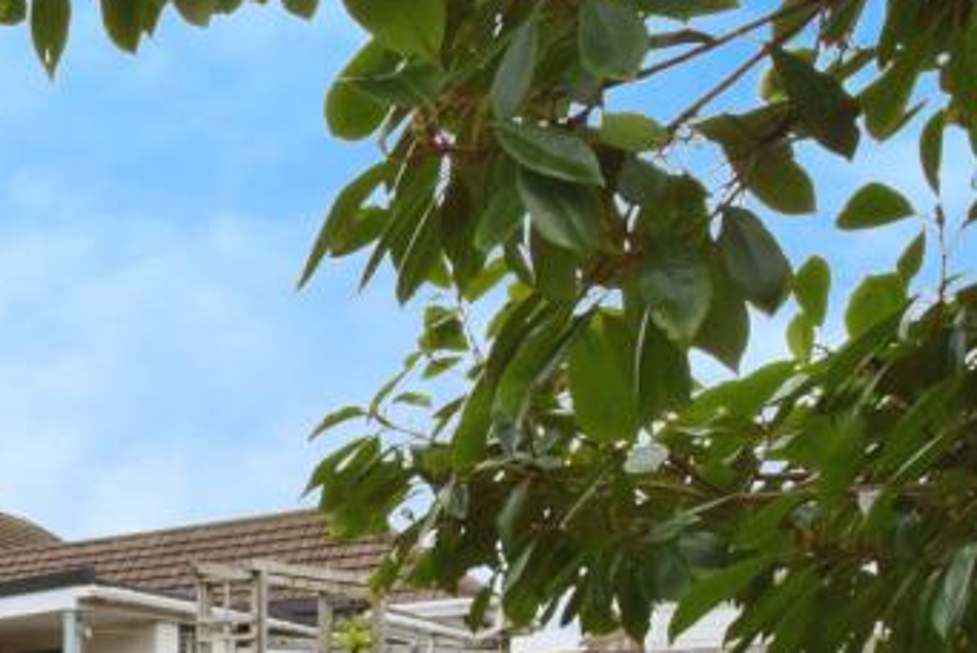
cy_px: 821
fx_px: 1222
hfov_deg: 36.0
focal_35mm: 45
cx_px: -135
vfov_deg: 26.1
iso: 1000
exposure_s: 1/60
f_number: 14
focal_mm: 10
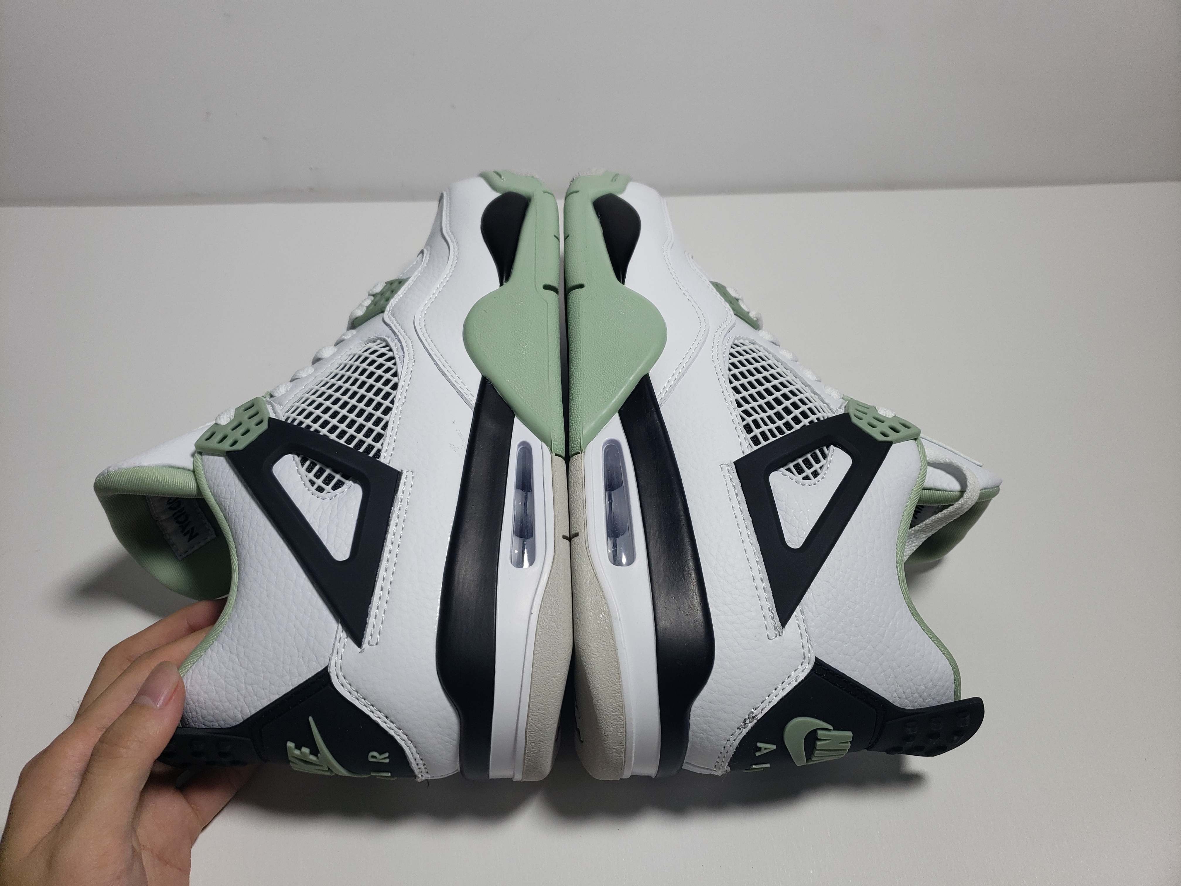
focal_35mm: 26
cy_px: 443
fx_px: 887
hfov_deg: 67.3
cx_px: 590
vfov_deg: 53.1
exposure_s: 1/750
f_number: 1.5
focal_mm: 4.3
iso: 50
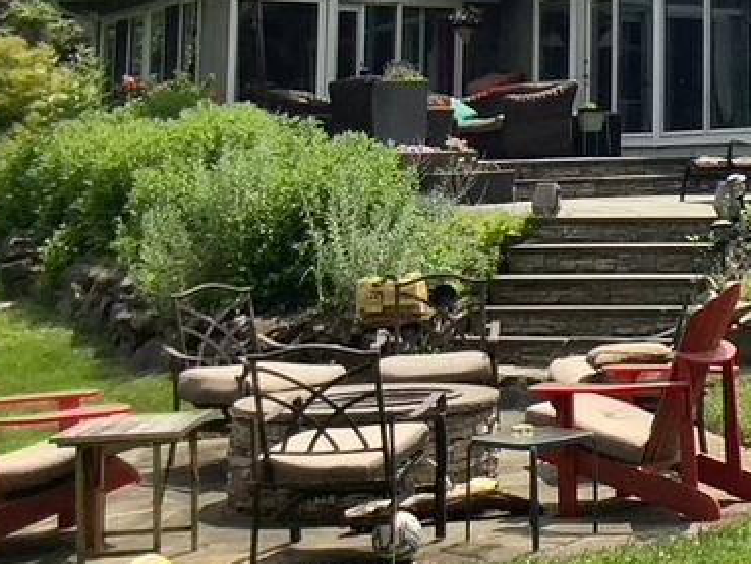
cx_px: 885
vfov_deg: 16.6
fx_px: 1866
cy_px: -73
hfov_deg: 21.3
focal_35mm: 86
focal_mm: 3.3
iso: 25
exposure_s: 1/2203
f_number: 2.4
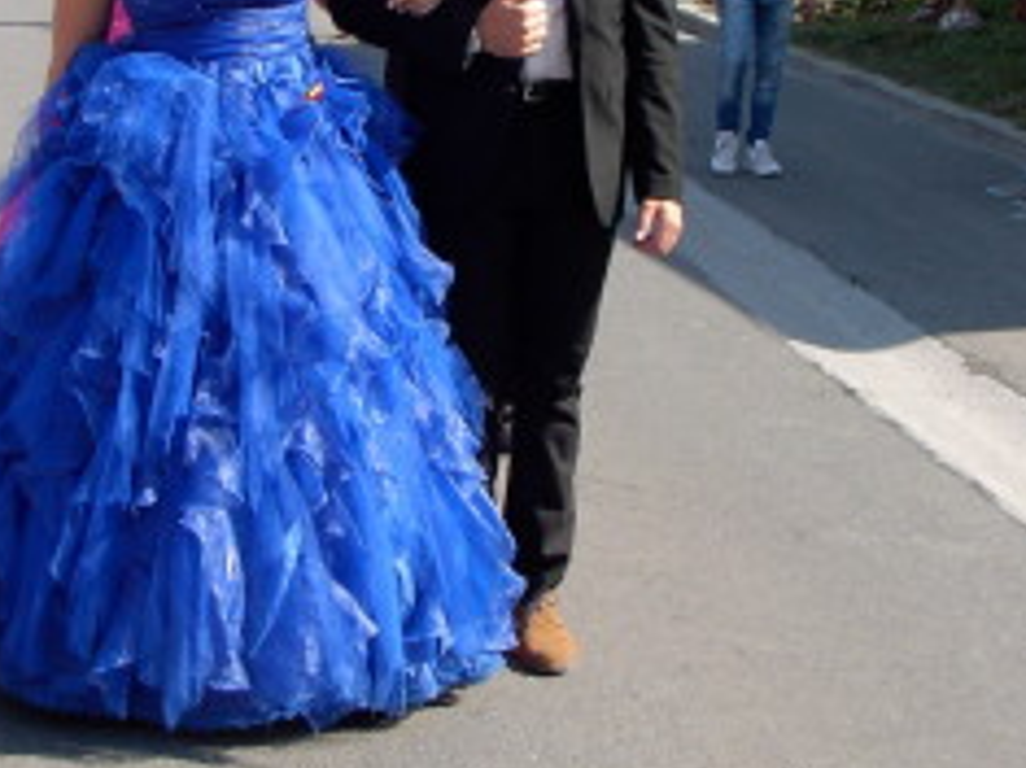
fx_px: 2962
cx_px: 428
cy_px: 144
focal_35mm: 100
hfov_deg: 19.6
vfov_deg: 14.7
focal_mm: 7.5
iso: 70
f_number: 4.5
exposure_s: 1/210
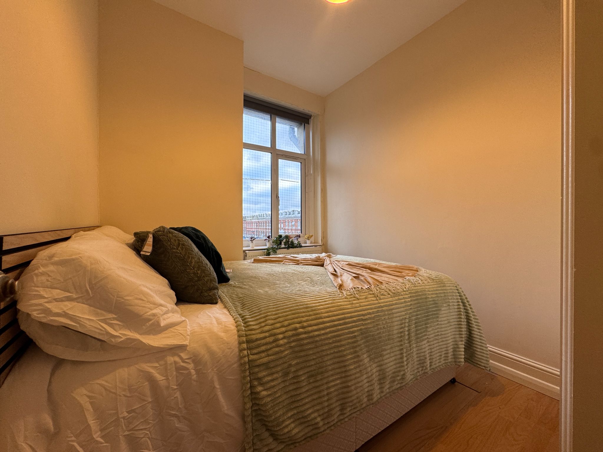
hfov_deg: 102.1
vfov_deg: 85.7
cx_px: 302
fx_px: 244
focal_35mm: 14
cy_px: 226
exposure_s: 1/99
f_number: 2.2
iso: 125
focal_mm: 2.22
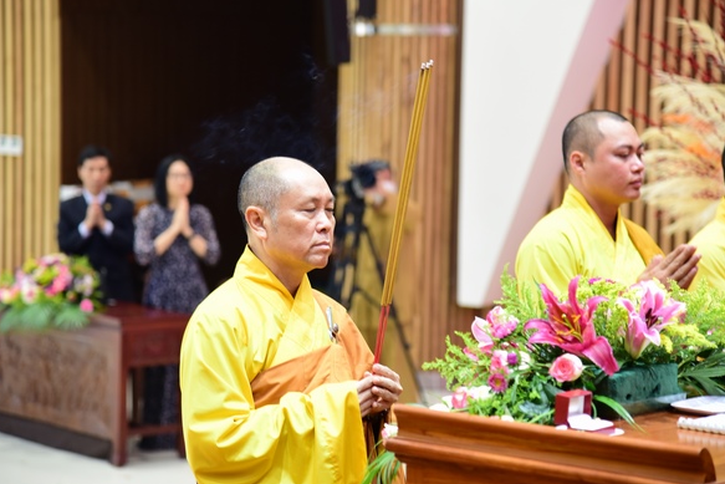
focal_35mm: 117
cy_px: 215
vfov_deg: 11.7
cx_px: 346
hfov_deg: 17.5
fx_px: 2357
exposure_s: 1/30
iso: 1250
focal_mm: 105
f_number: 4
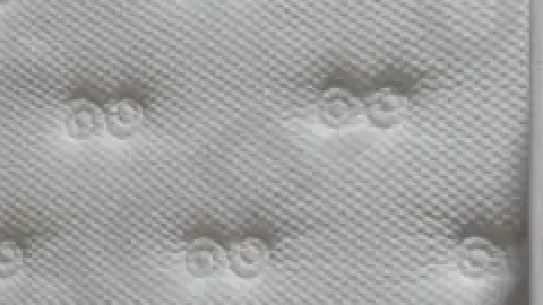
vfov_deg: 9.1
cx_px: -113
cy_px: 442
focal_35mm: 130
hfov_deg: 15.9
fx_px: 1872
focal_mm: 14
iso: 200
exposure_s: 1/125
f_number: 3.5
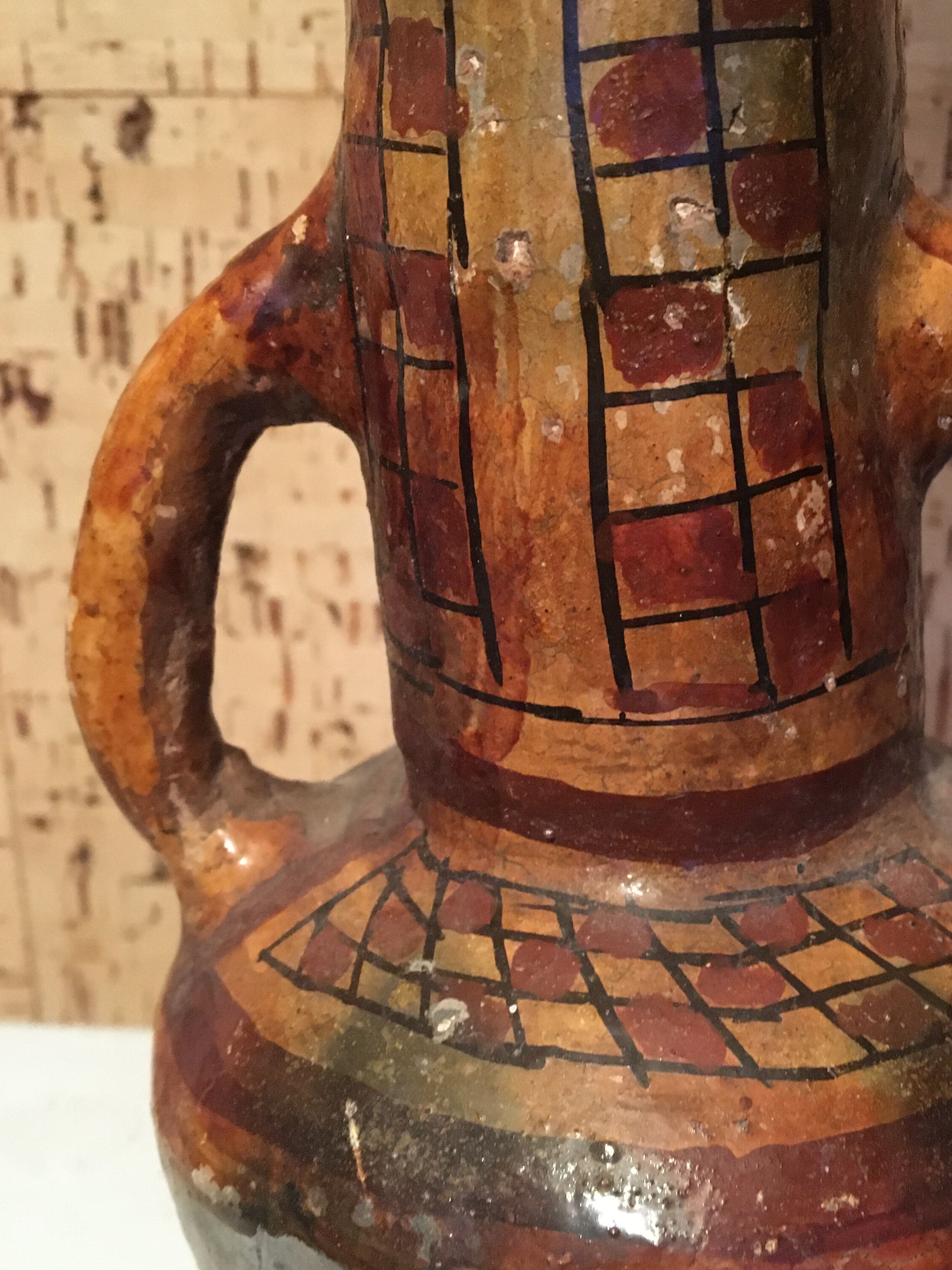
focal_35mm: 39
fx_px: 1430
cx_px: 629
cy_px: 640
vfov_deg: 47.9
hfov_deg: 36.5
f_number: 2.2
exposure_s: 1/17
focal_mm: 4.15
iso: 320
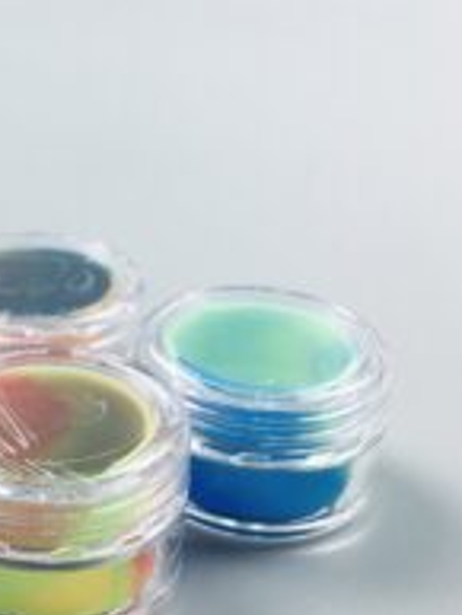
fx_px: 1067
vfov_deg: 32.1
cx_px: 19
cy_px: 252
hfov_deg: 23.6
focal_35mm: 60
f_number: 2.2
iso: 32
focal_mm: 4.15
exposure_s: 1/17
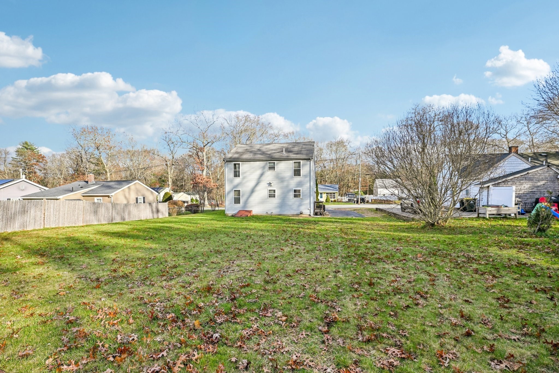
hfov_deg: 96.7
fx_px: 248
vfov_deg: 73.7
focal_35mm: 16
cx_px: 280
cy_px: 186
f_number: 8
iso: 400
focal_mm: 16
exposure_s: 1/400
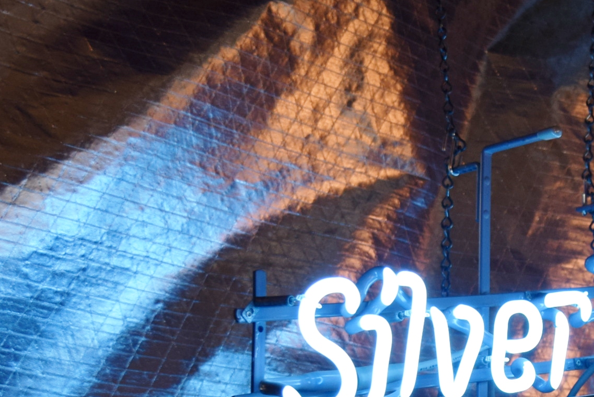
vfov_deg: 11.1
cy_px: 437
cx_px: 527
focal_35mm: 122
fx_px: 2020
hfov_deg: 16.5
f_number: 5
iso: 400
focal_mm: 31
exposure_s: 1/100
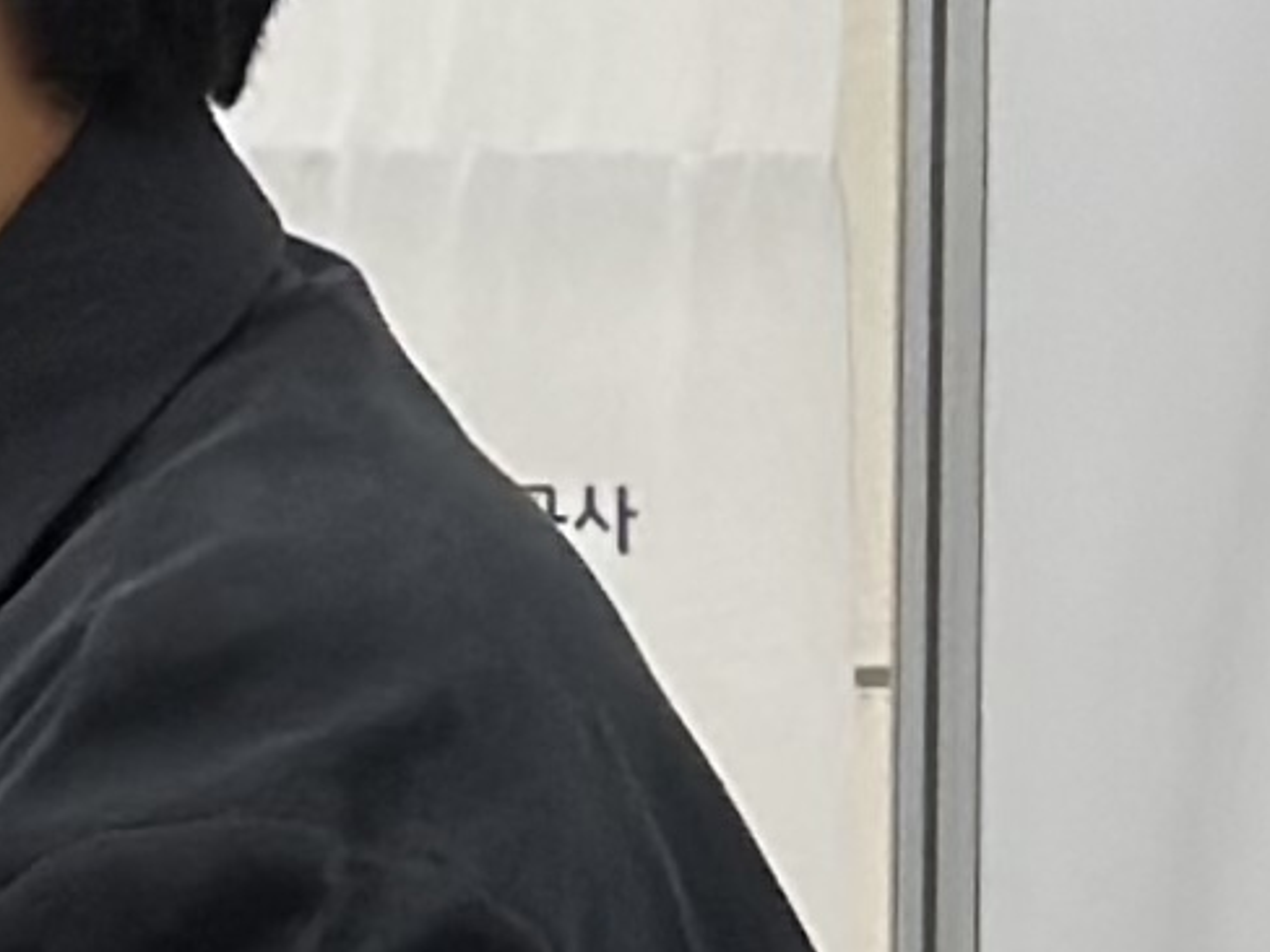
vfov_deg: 3.9
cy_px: -449
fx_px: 14052
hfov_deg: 4.9
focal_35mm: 383
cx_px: -2729
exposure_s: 1/120
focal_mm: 6.86
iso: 100
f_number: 1.78
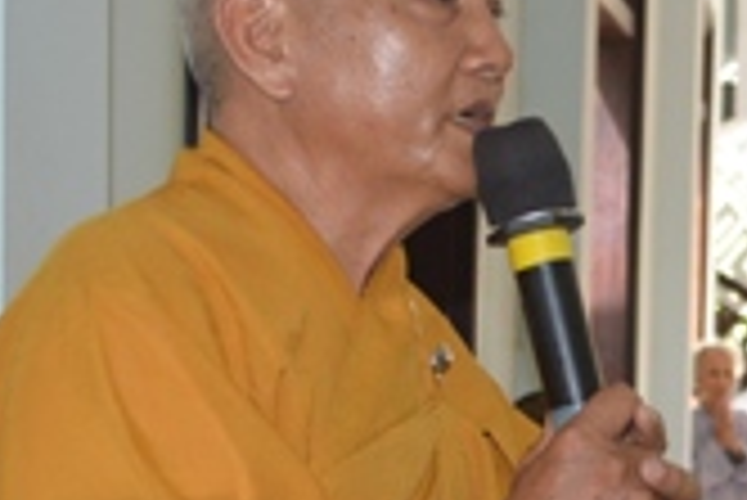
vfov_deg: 10.6
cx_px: 814
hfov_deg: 15.7
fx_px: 2637
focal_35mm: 127
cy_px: 626
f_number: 3.8
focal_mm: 22
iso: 400
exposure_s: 1/60
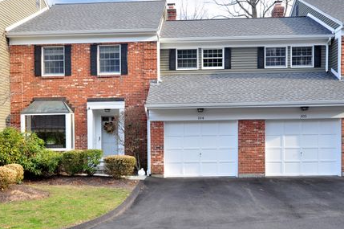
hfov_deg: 54.5
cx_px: 172
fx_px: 334
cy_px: 112
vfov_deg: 37.8
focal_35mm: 35
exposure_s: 1/160
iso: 500
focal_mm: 20
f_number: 7.1
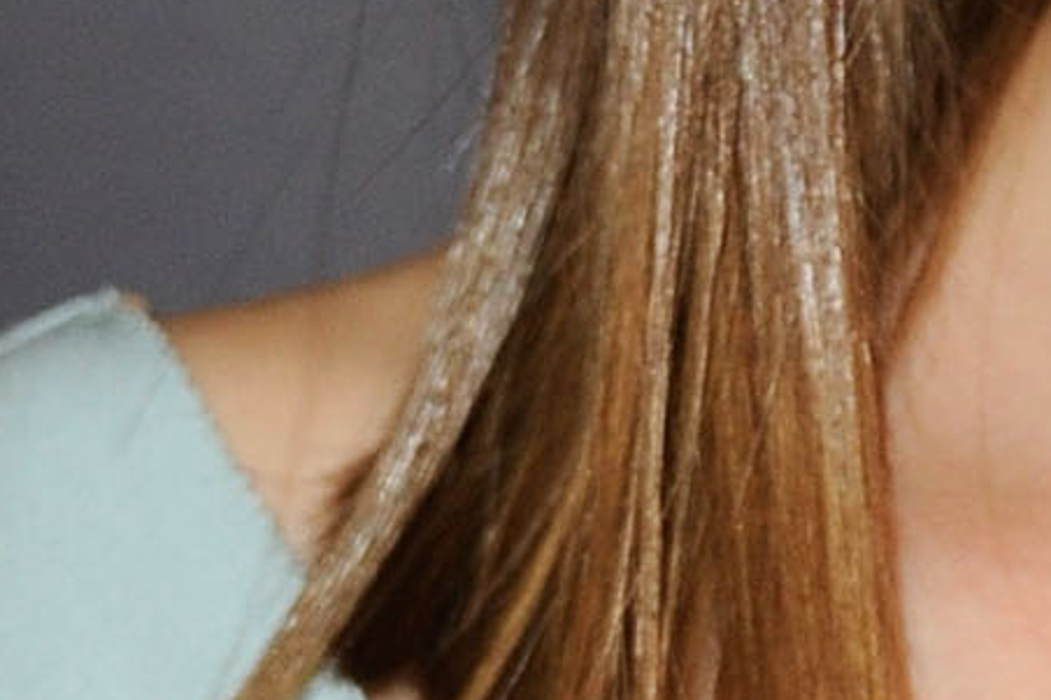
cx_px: 1695
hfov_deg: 2.8
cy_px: -98
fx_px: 21682
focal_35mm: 743
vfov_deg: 1.8
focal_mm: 112
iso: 1000
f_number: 6.3
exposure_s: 1/200
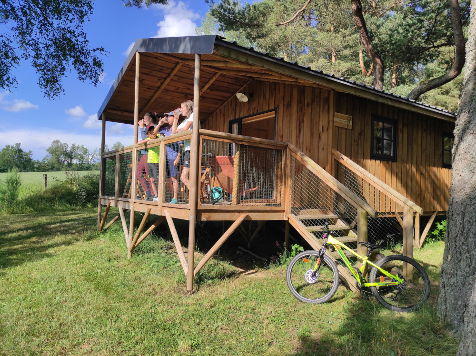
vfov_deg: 54.8
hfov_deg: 69.4
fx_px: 343
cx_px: 238
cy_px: 178
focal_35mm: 25
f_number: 1.89
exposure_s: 1/1891
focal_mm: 5.43
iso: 100
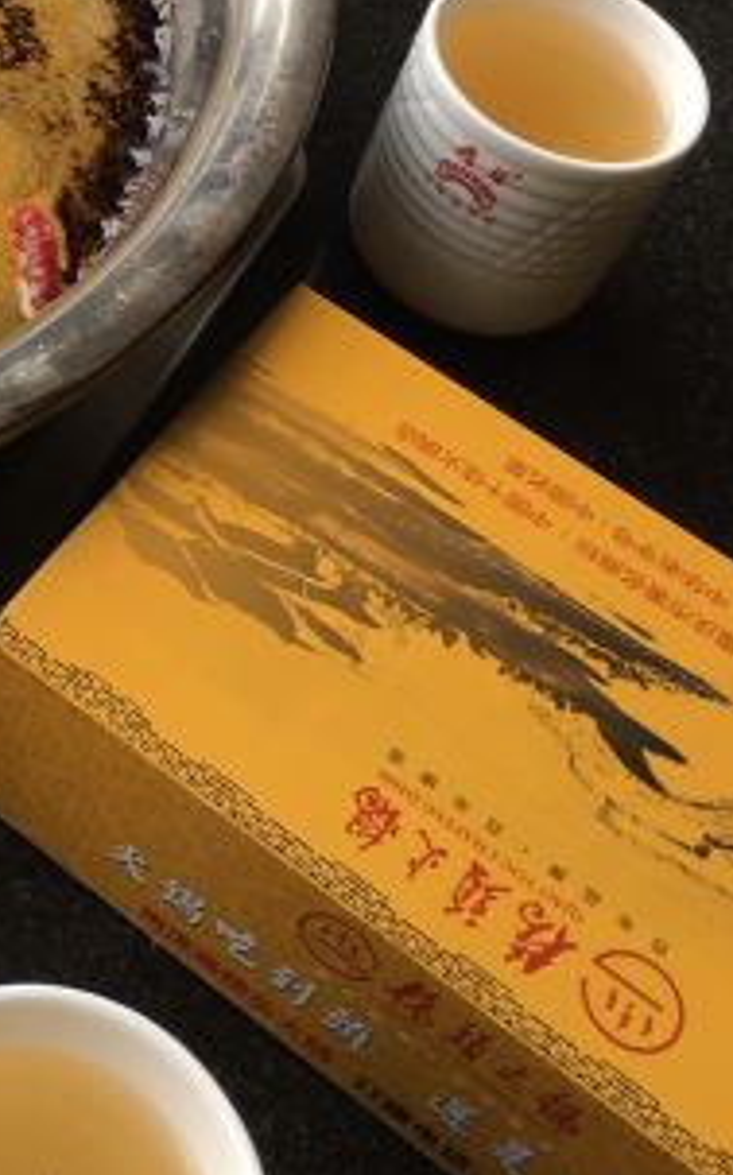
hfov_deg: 17.4
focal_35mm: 71
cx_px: -161
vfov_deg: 28.5
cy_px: 279
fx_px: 2273
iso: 32
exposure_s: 1/50
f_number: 2.2
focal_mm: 4.15
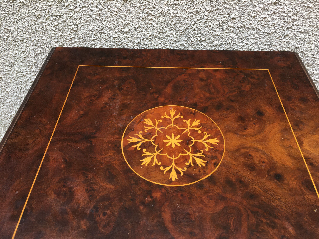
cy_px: 120
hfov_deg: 61.7
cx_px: 160
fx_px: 267
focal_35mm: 29
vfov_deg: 48.2
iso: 40
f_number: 2.2
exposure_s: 1/100
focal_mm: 4.15
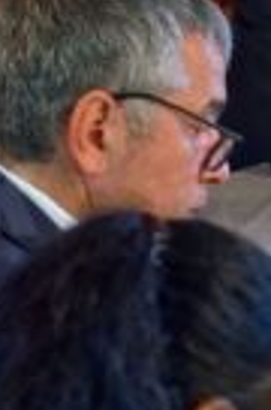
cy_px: 268
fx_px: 1804
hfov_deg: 8.1
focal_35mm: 159
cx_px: 580
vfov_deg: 12.9
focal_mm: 24
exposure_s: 1/50
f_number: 5
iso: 800
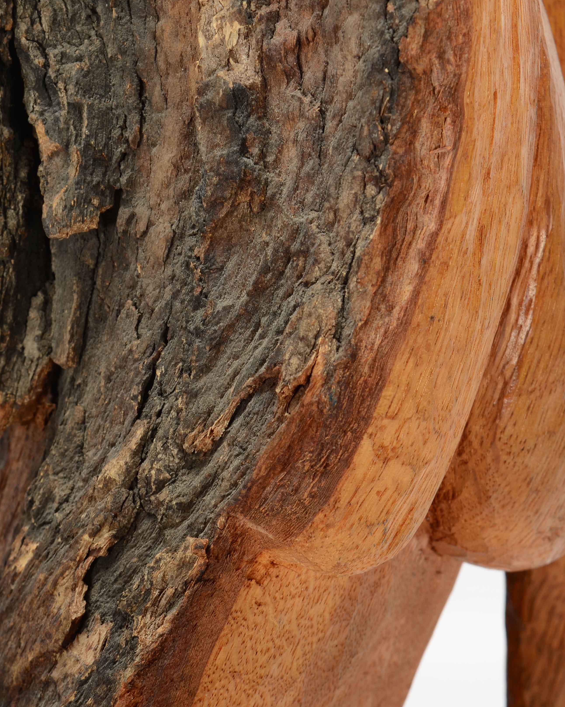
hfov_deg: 13.1
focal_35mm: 118
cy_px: 355
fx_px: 2460
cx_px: 252
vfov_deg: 16.3
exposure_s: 1/160
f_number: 14
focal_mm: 55
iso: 100
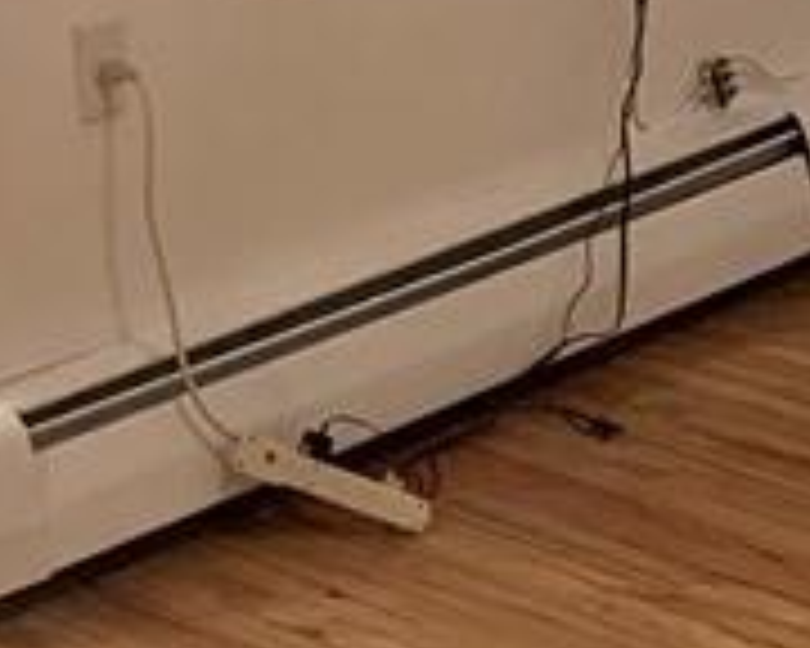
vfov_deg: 10.1
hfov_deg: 12.3
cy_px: -572
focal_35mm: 144
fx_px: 3452
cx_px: -621
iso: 100
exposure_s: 1/60
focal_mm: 4.25
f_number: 1.8
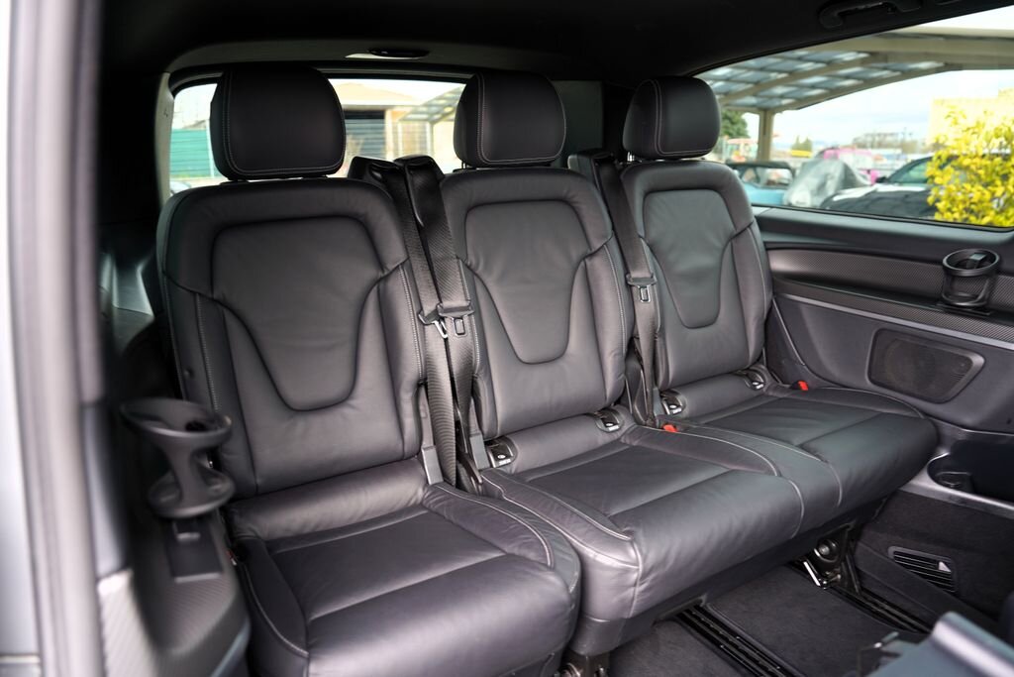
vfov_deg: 53.1
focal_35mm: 24
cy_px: 338
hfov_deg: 73.7
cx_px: 507
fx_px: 676
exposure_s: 1/30
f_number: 2.8
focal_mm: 24
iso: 100
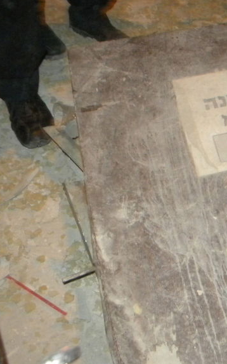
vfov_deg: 38.1
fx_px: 525
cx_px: 315
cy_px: 204
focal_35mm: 53
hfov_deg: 21.5
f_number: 3.5
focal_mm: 5
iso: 400
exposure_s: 1/26
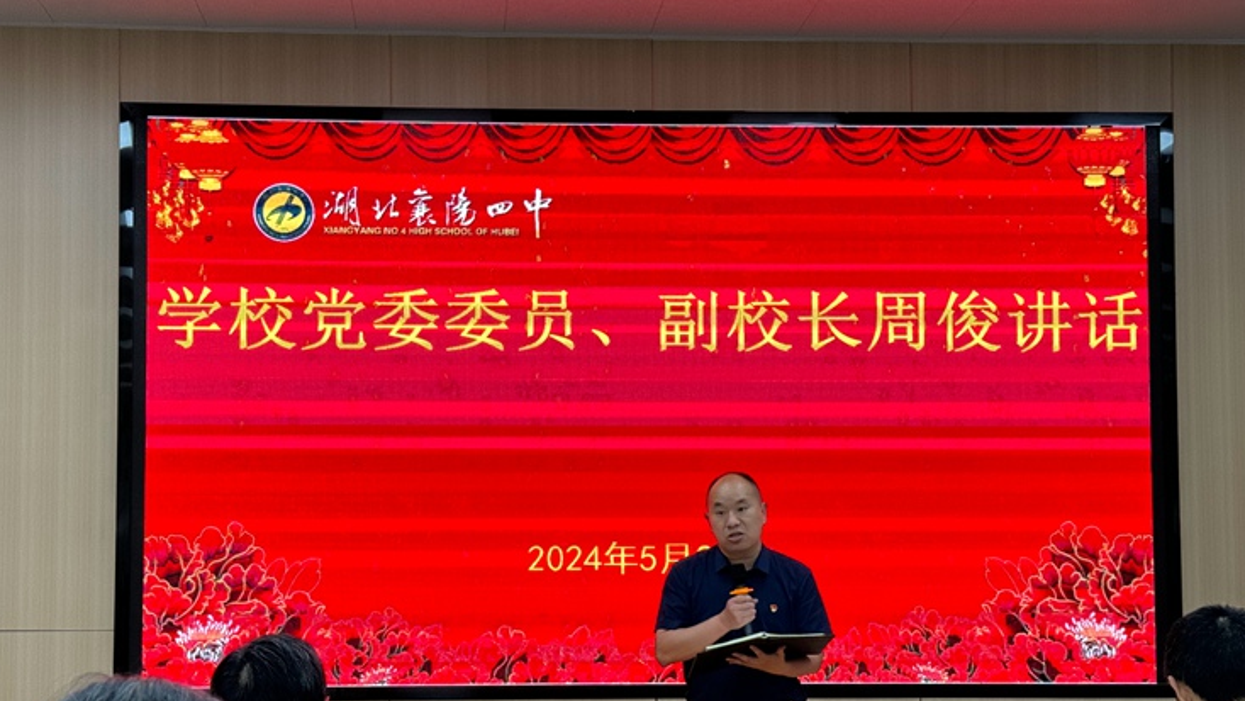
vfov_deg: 21.0
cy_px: 441
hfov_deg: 36.6
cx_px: 570
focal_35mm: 57
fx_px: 1882
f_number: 1.78
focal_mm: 6.86
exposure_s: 1/180
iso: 80
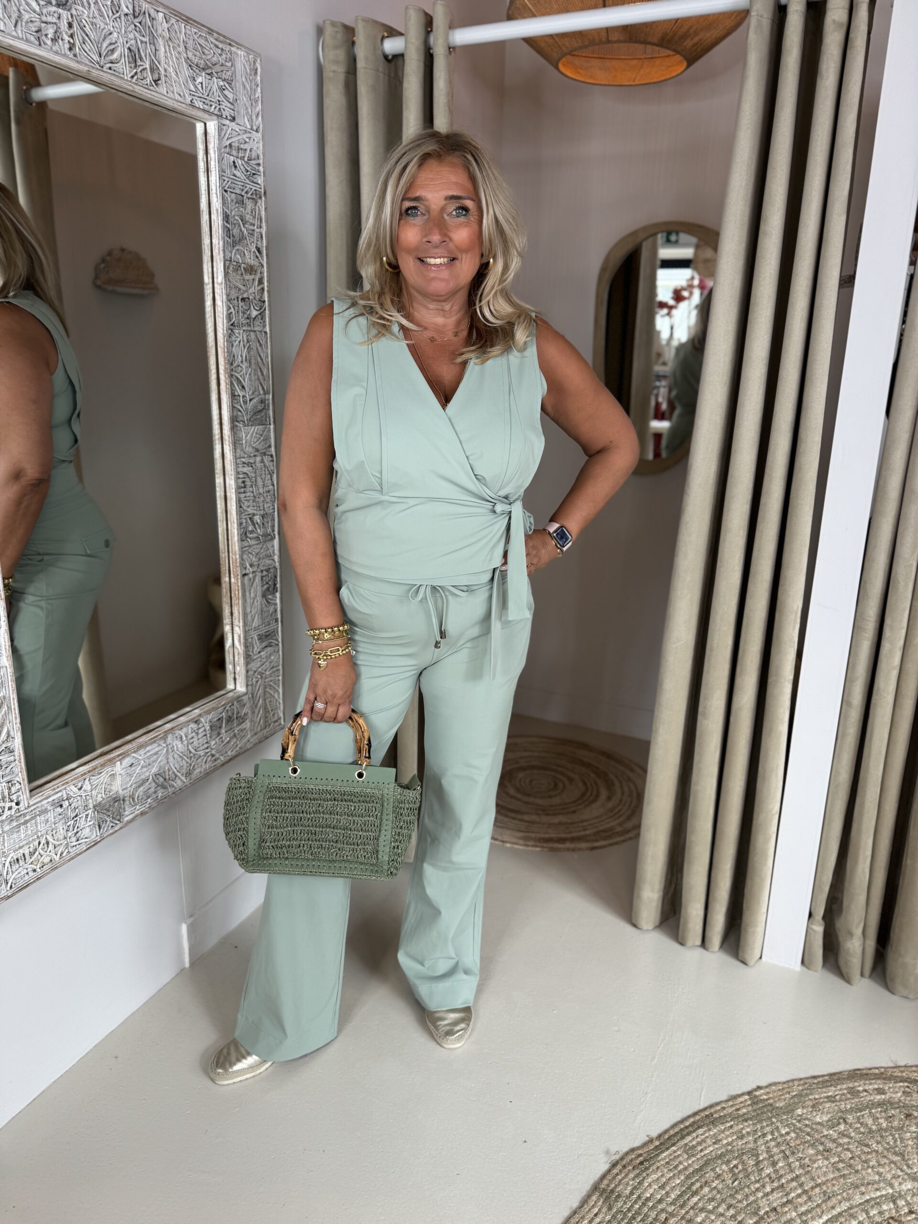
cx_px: 459
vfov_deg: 71.6
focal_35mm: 24
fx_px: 849
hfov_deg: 56.8
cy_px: 612
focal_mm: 6.76
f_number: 1.78
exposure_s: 1/101
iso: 64
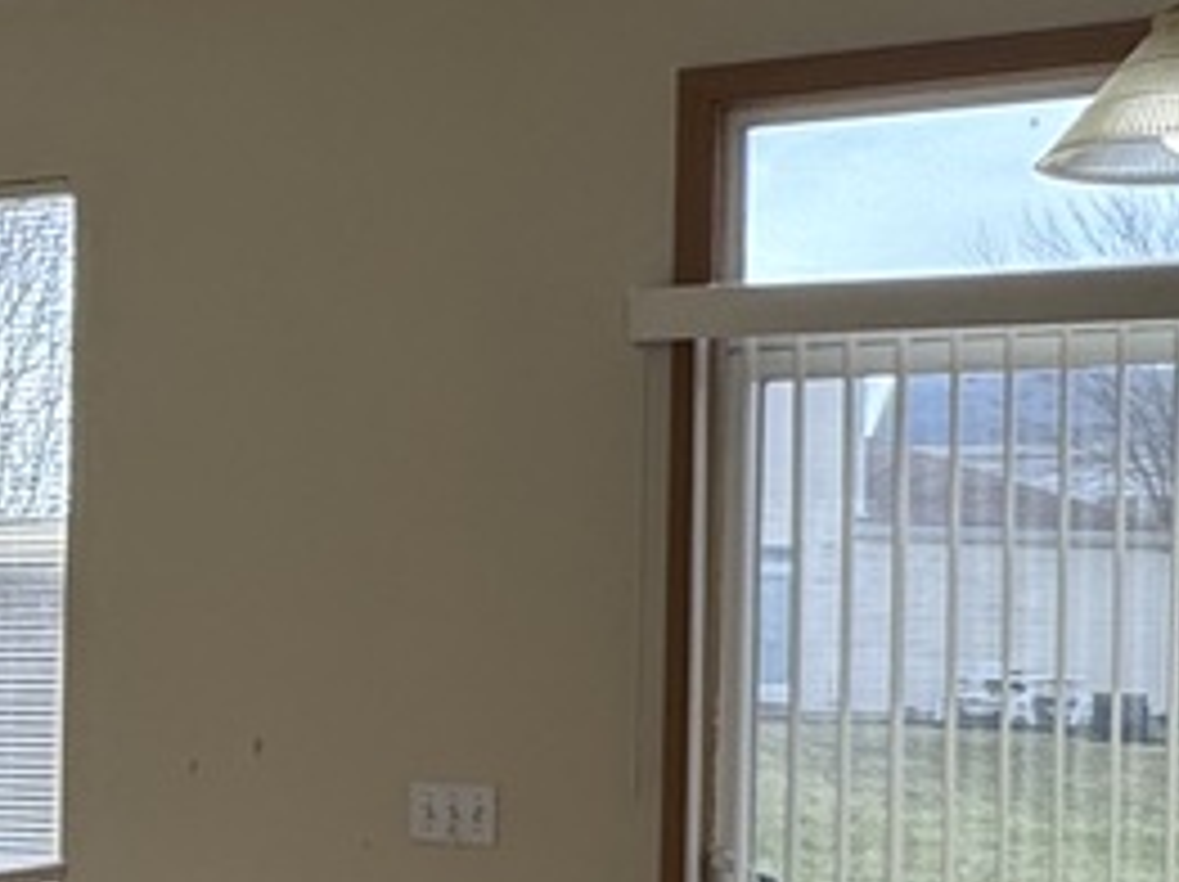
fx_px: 2620
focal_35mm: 77
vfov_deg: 19.0
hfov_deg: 22.7
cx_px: -346
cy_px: 662
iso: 40
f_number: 2.2
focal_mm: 2.22
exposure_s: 1/217
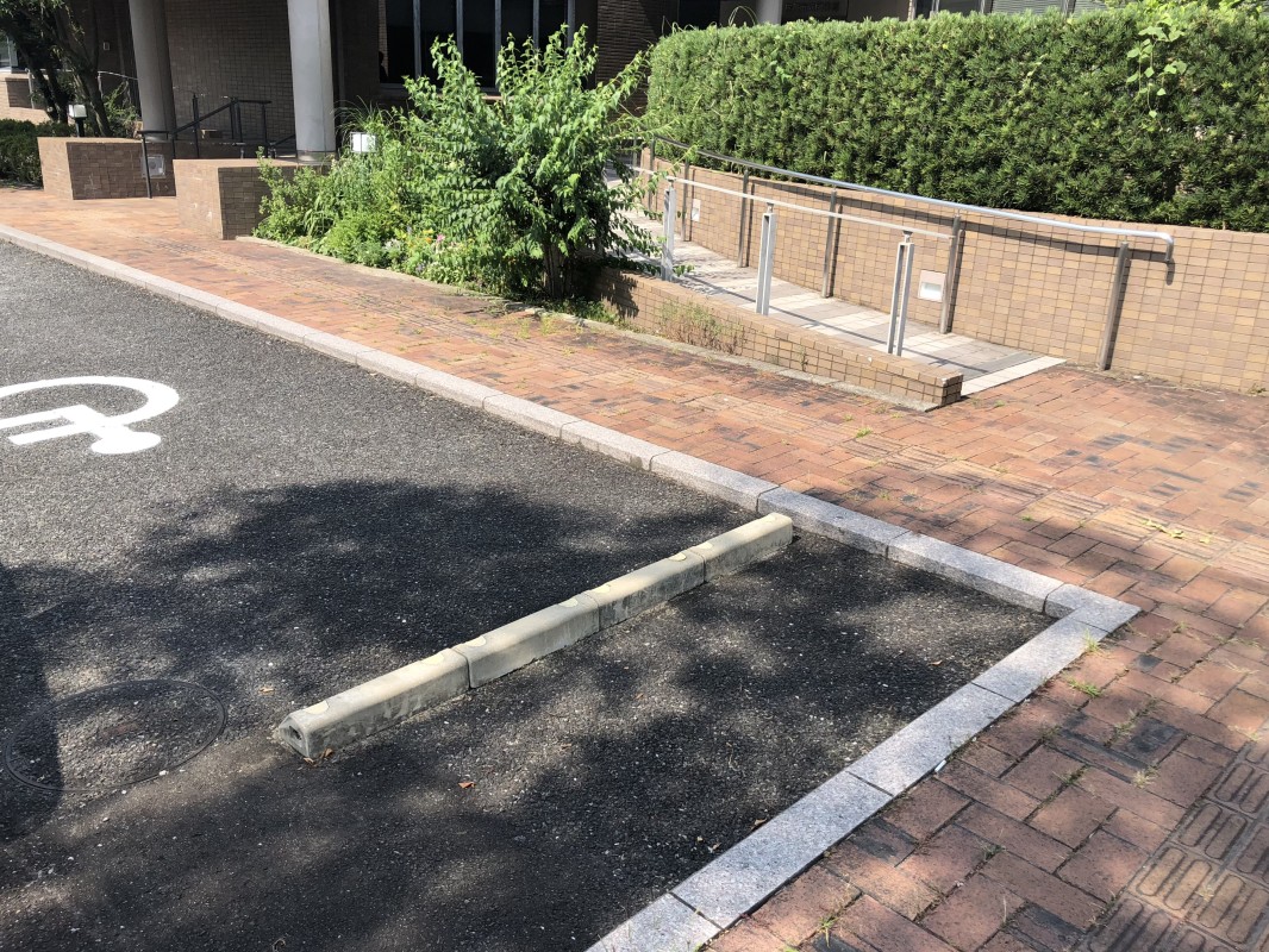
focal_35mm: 28
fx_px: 1027
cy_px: 476
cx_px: 634
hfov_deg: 63.4
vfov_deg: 49.8
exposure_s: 1/1033
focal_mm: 3.99
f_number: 1.8
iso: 20
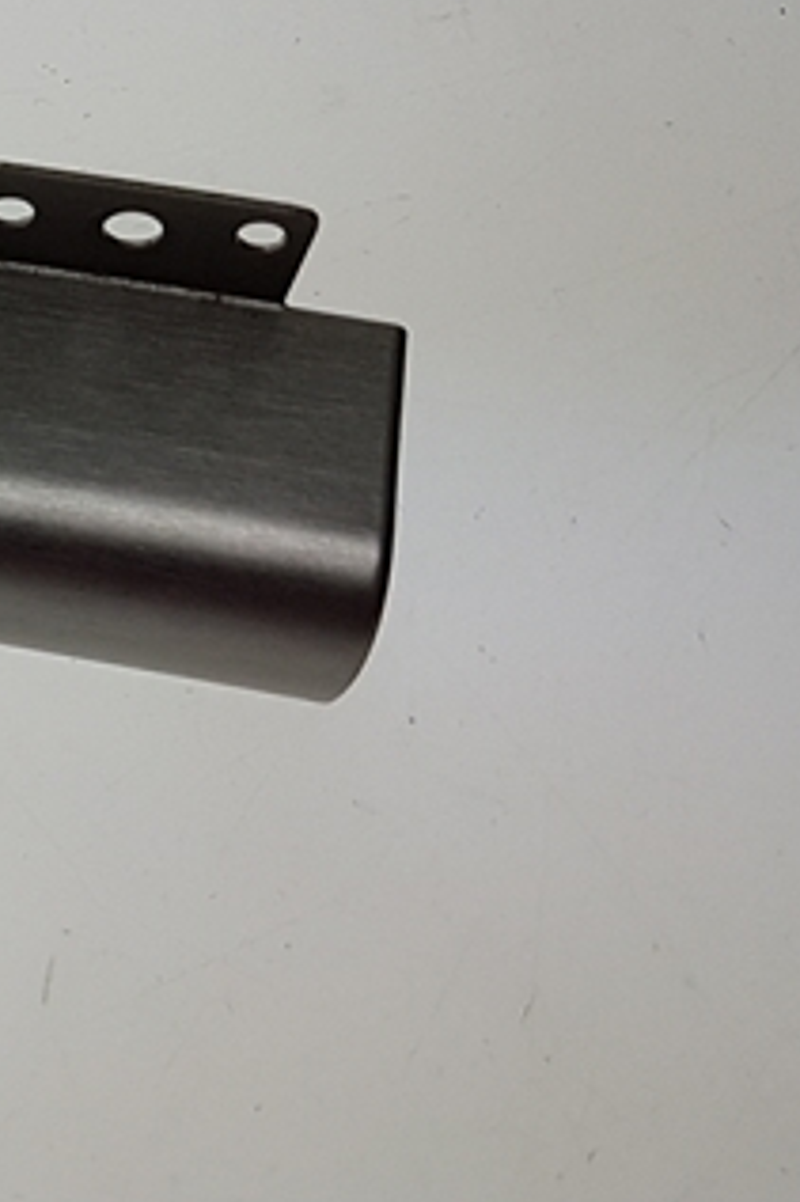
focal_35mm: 86
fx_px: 2870
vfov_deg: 23.6
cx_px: -925
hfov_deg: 13.1
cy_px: 508
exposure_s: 1/594
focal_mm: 4.2
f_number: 1.7
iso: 40
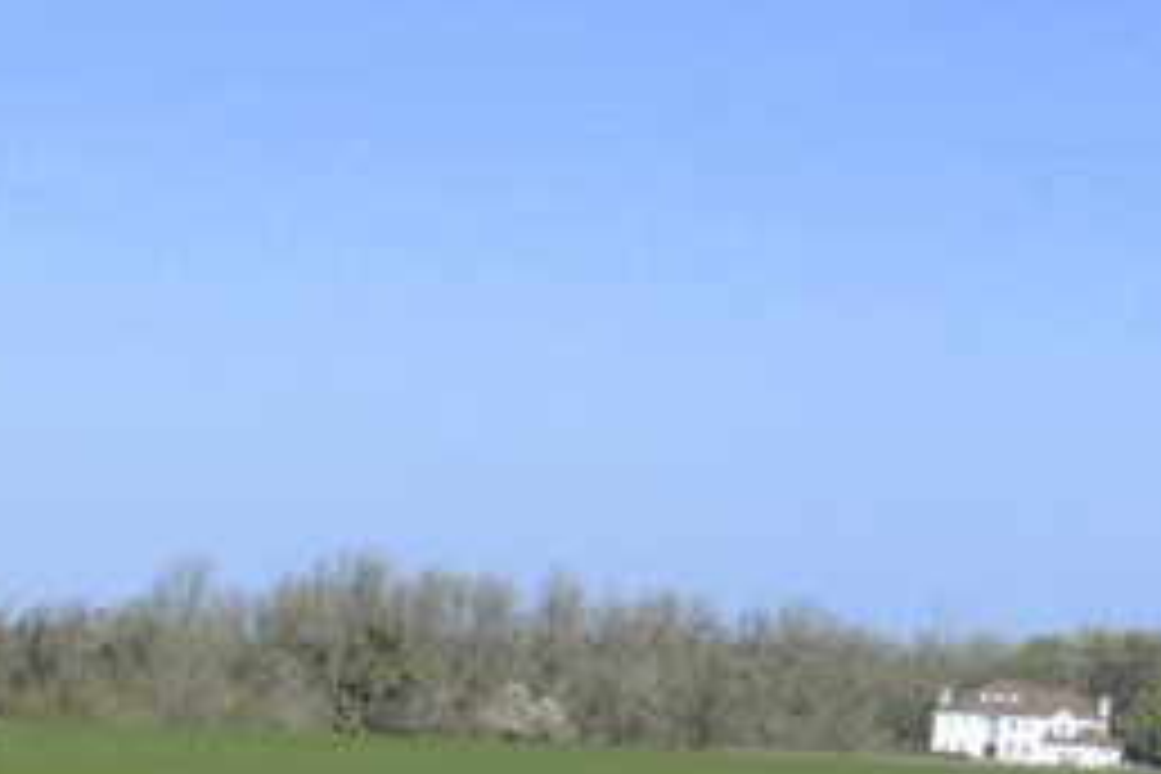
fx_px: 4805
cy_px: 1750
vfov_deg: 8.5
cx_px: -1359
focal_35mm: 149
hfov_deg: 11.9
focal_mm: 24
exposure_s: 1/800
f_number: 8
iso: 320
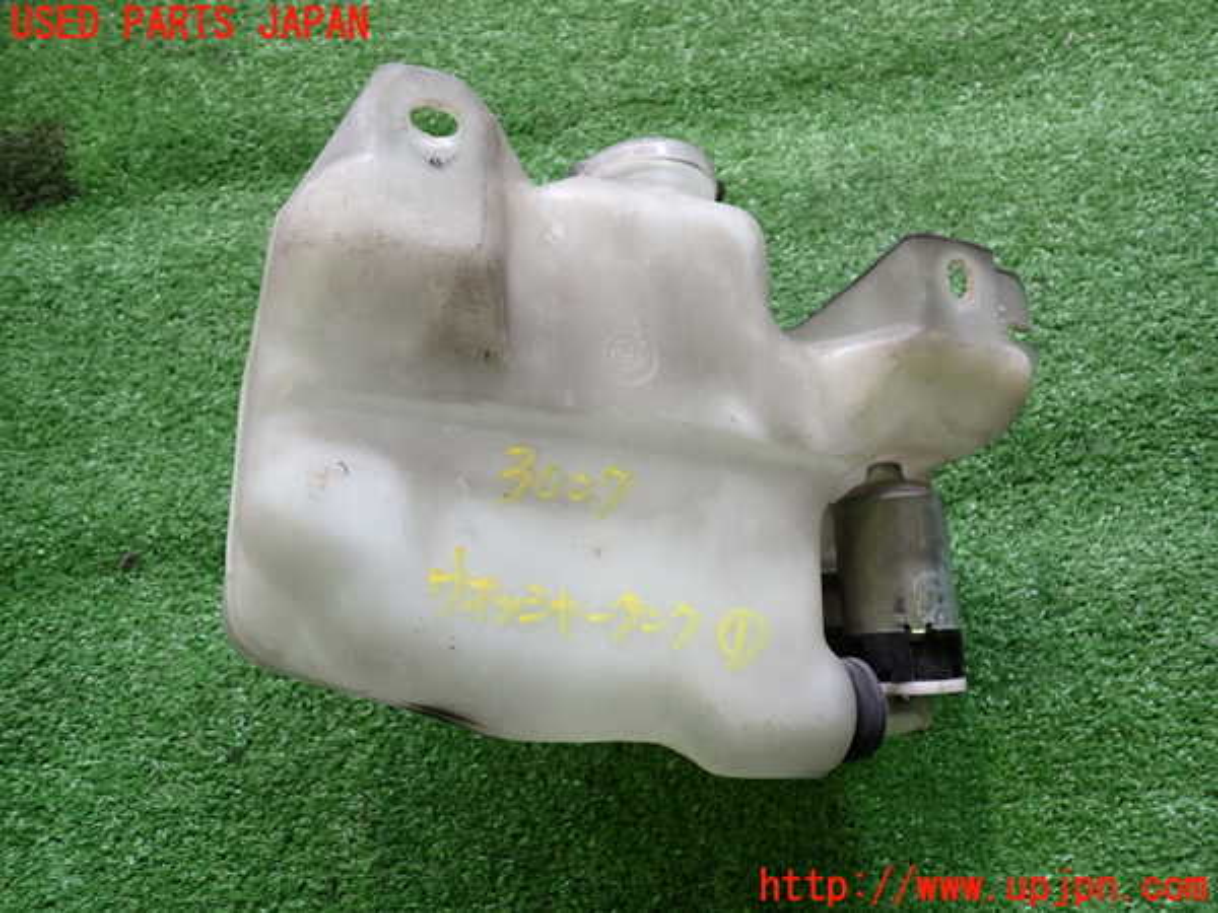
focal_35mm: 30
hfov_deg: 60.0
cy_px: 456
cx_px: 609
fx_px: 1056
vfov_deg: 46.8
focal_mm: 5.4
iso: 200
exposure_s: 1/60
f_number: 2.3
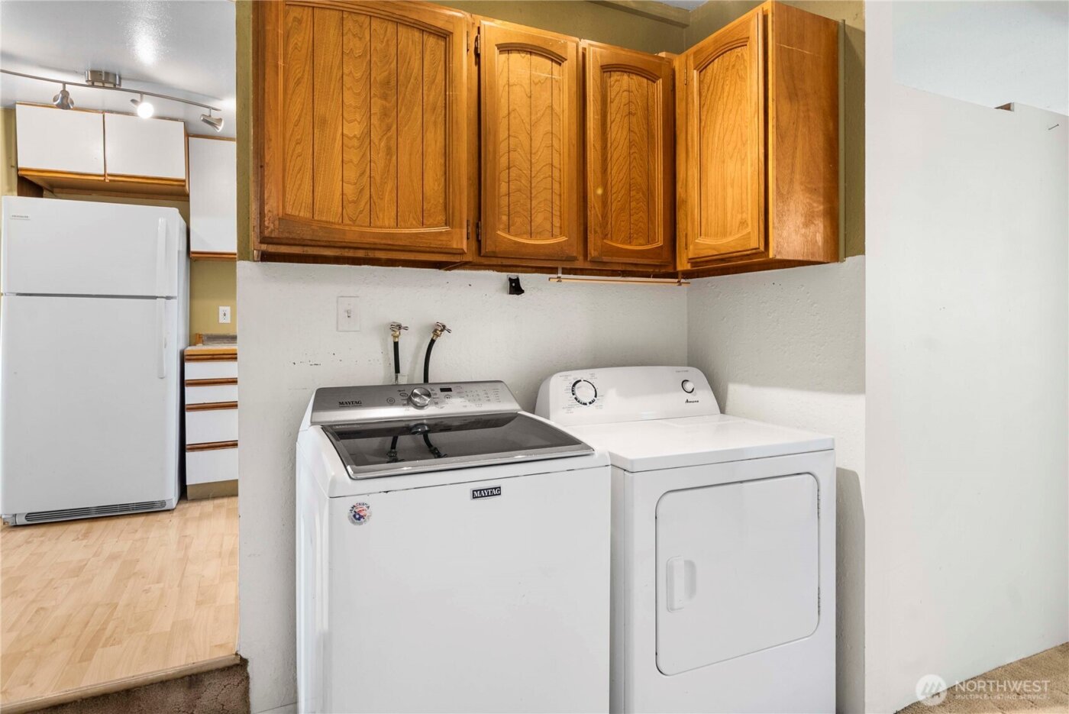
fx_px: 564
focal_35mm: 19
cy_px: 357
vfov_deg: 64.6
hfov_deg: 86.9
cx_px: 534
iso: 1000
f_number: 7.1
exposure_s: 1/3
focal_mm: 19
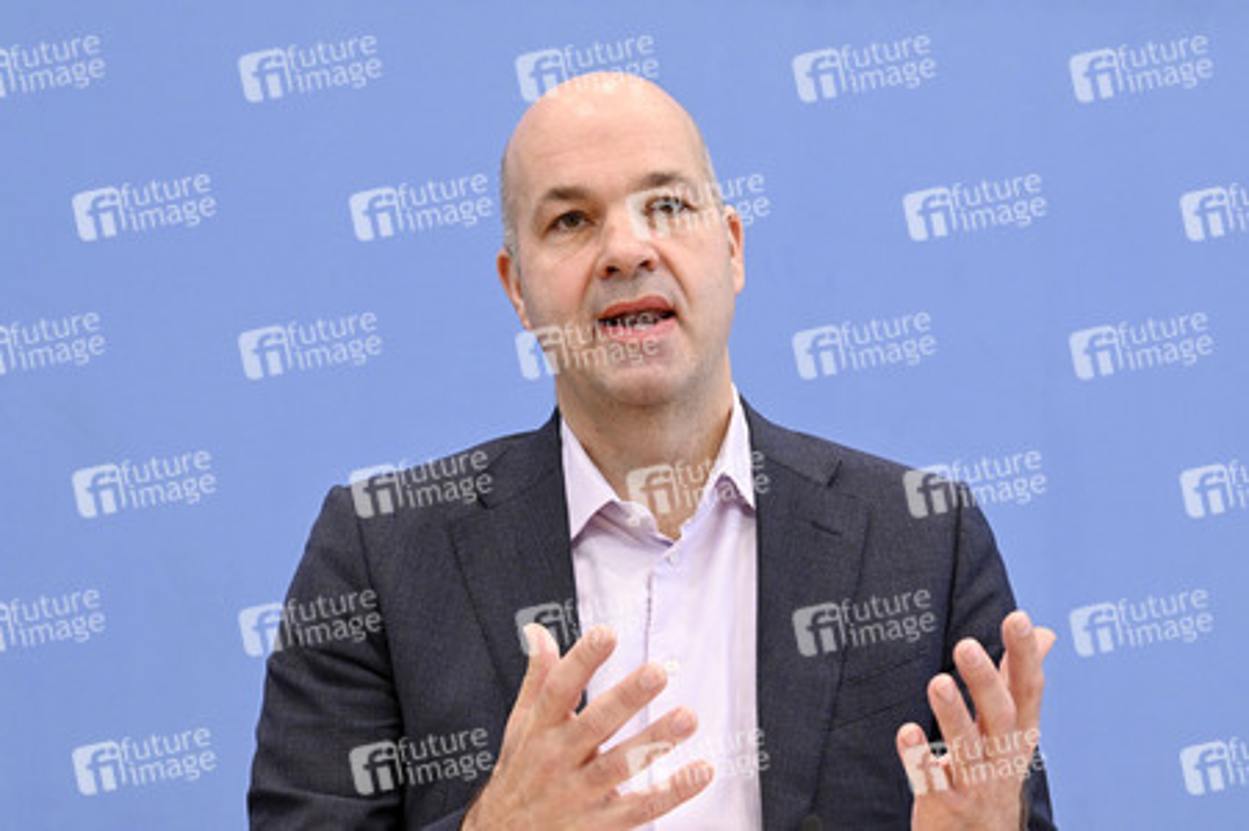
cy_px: 416
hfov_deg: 20.8
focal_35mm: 98
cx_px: 624
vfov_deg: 13.9
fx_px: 3397
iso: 4000
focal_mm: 98
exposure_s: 1/640
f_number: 5.6
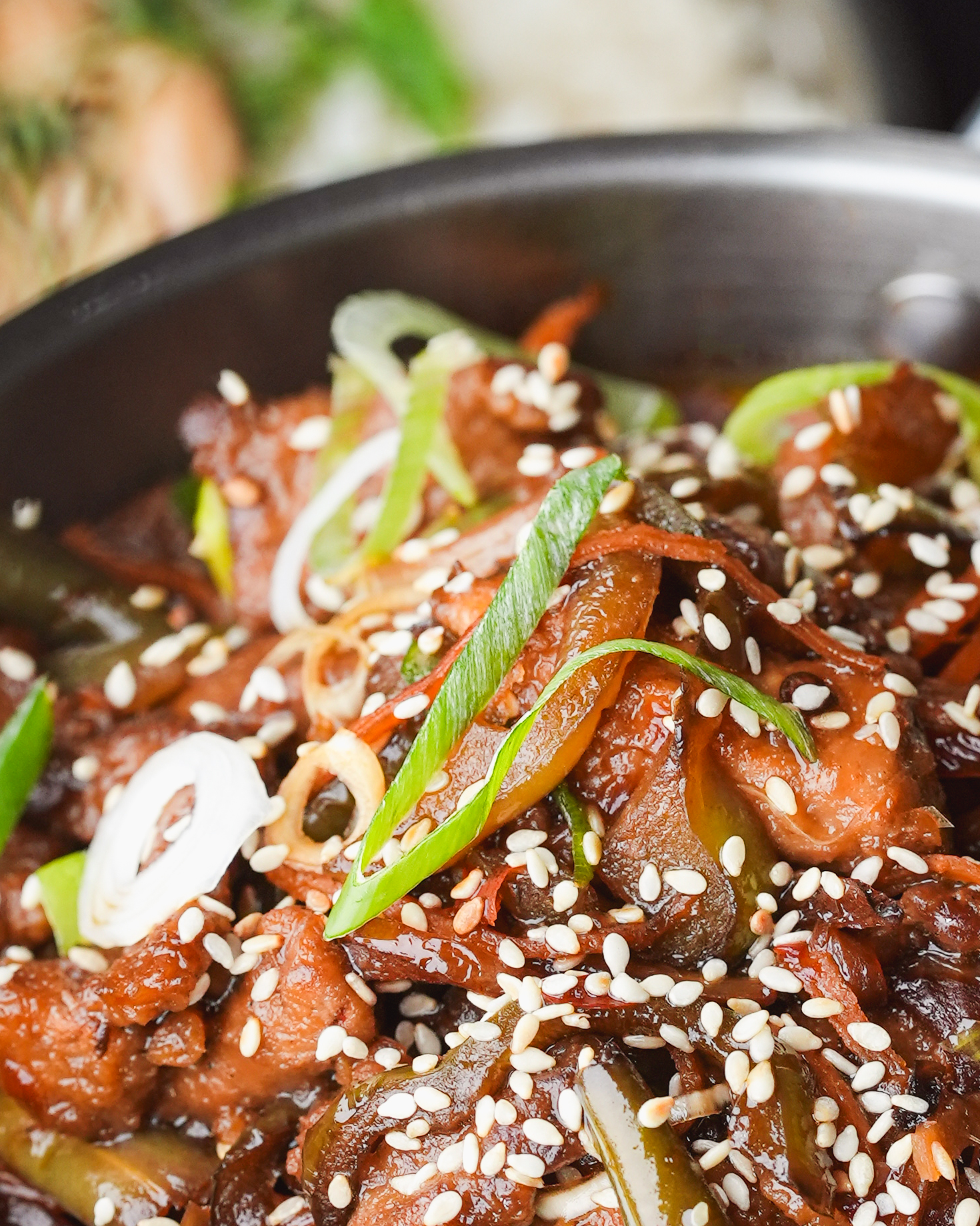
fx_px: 7071
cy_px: 776
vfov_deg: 9.9
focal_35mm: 195
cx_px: 819
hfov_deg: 7.9
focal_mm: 90
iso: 1600
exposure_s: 1/100
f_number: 6.3
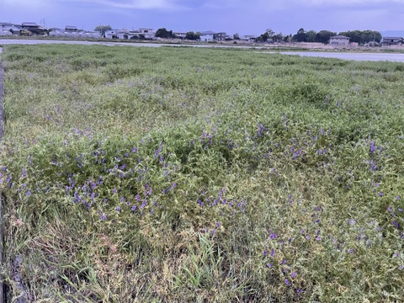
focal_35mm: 26
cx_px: 202
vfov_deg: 53.1
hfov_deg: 67.3
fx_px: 303
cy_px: 152
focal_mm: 4.2
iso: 320
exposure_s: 1/60
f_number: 1.6
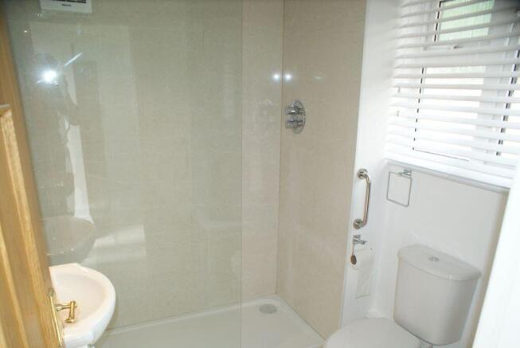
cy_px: 174
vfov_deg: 48.0
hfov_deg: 67.3
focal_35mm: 27
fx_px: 390
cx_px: 260
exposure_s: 1/50
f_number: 5.6
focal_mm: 18
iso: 800
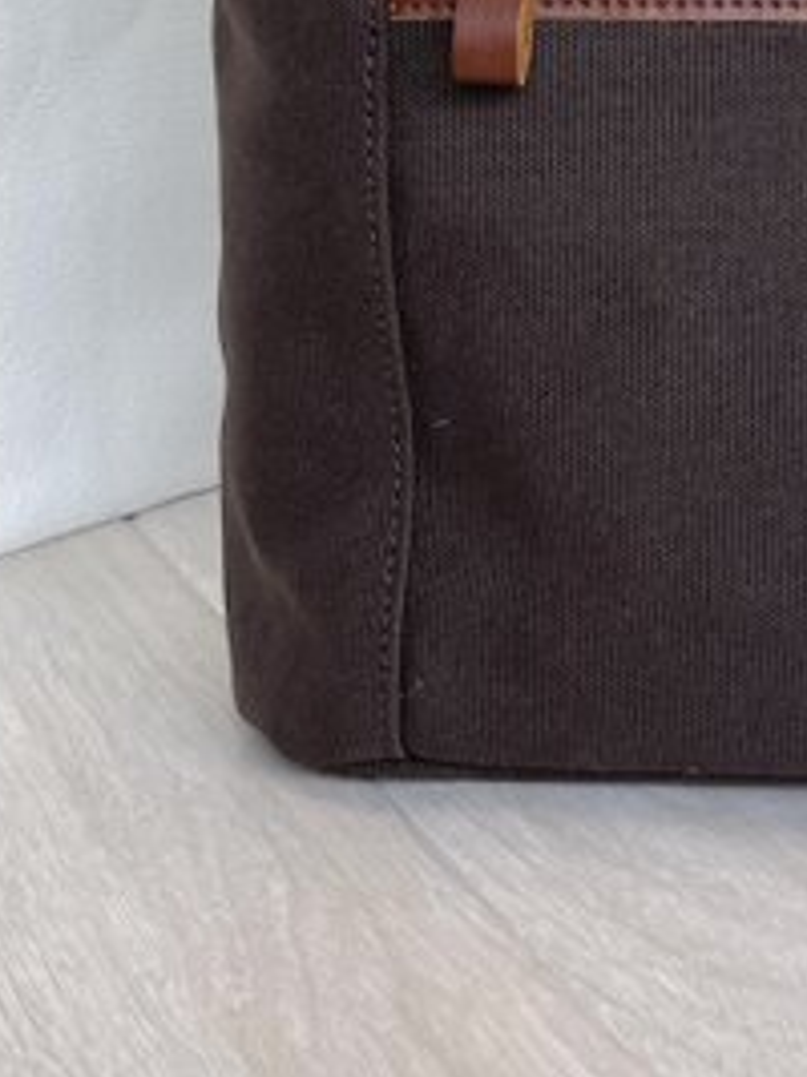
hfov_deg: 17.3
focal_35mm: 83
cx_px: 843
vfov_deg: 22.3
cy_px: -99
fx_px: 2582
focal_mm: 4.2
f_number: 1.6
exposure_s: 1/180
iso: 32
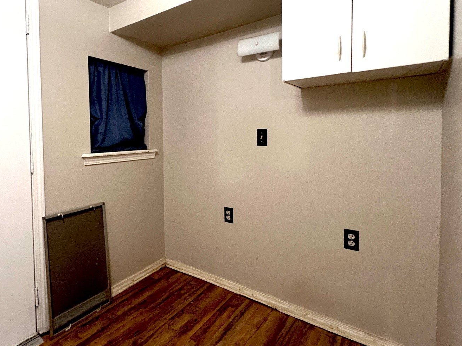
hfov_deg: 82.9
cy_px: 146
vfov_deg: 68.3
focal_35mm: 19
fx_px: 254
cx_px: 171
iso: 500
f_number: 1.8
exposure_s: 1/60
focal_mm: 1.57
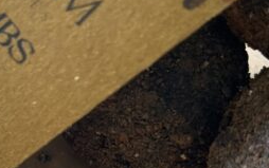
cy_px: 56
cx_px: 87
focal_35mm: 160
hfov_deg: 13.1
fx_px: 1173
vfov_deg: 8.2
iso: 320
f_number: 1.78
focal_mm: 6.76
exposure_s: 1/100
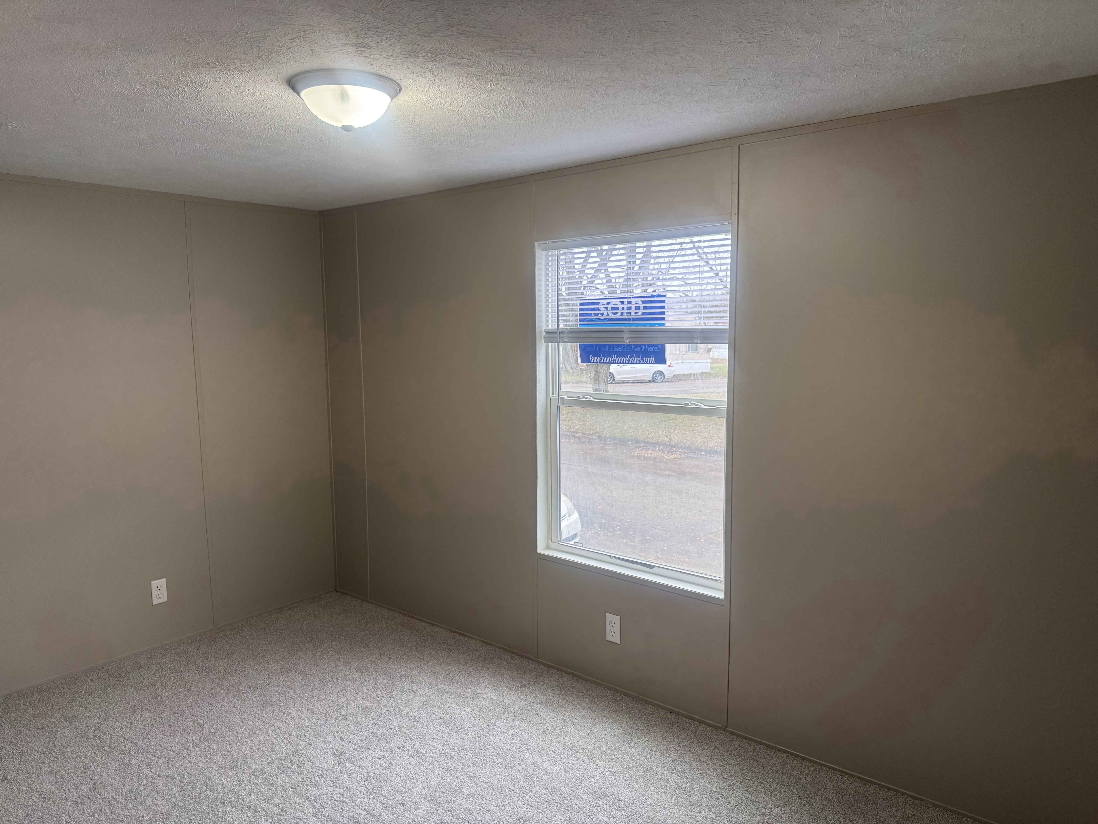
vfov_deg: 56.8
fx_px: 761
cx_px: 549
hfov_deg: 71.6
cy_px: 412
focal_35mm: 24
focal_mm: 6.76
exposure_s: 1/120
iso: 200
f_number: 1.78
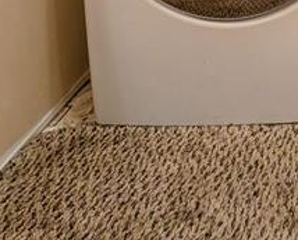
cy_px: -215
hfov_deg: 33.8
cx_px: 372
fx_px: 371
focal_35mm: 42
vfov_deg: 20.7
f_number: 1.7
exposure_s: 1/30
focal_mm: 2.02
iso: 208
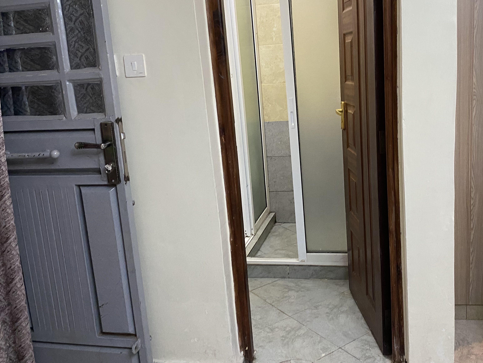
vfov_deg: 41.7
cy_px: 157
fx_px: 474
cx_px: 290
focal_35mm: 34
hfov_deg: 53.6
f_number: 1.8
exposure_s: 1/50
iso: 500
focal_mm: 4.25
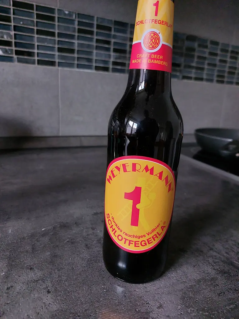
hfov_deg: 56.8
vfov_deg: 71.6
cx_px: 120
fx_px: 221
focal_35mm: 24
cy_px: 160
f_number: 1.8
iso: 160
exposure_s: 1/50
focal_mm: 5.23
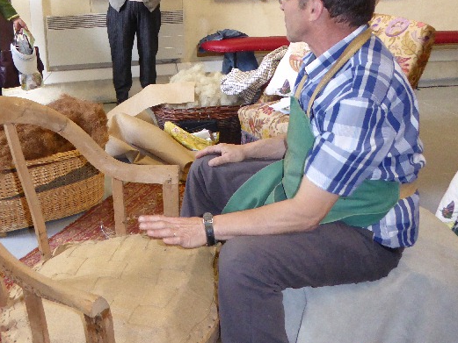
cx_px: 137
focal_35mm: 41
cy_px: 130
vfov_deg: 35.0
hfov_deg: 44.8
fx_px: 543
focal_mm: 4.3
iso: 500
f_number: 3.3
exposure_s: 1/60
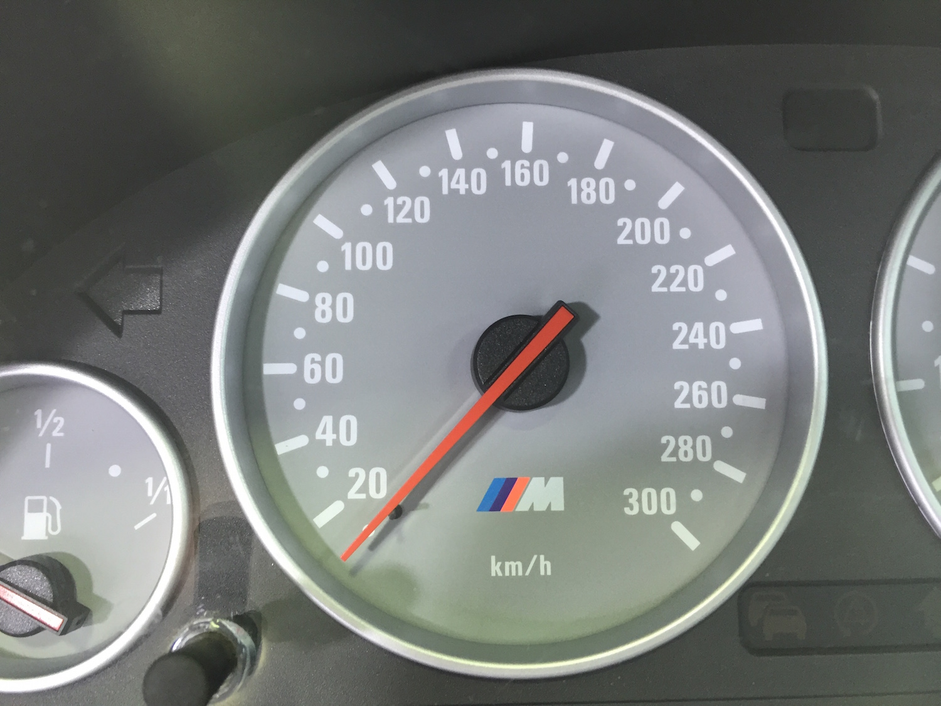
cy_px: 353
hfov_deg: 61.7
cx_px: 470
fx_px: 788
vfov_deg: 48.2
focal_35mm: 29
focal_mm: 4.15
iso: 80
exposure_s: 1/30
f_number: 2.2
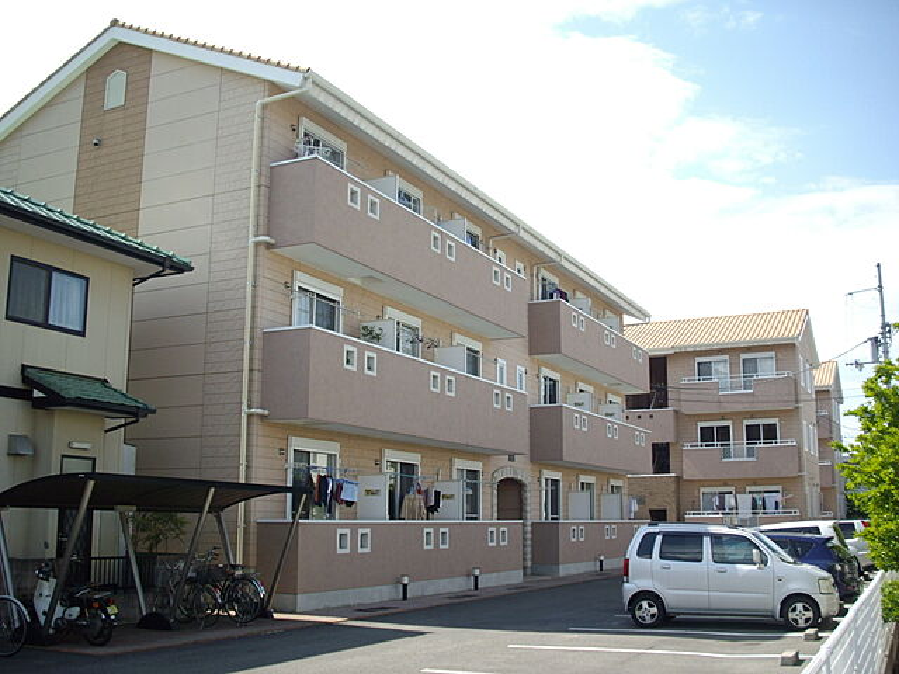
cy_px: 337
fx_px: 961
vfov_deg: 38.7
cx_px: 450
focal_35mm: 37
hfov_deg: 50.1
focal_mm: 6.2
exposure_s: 1/160
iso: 80
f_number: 5.6
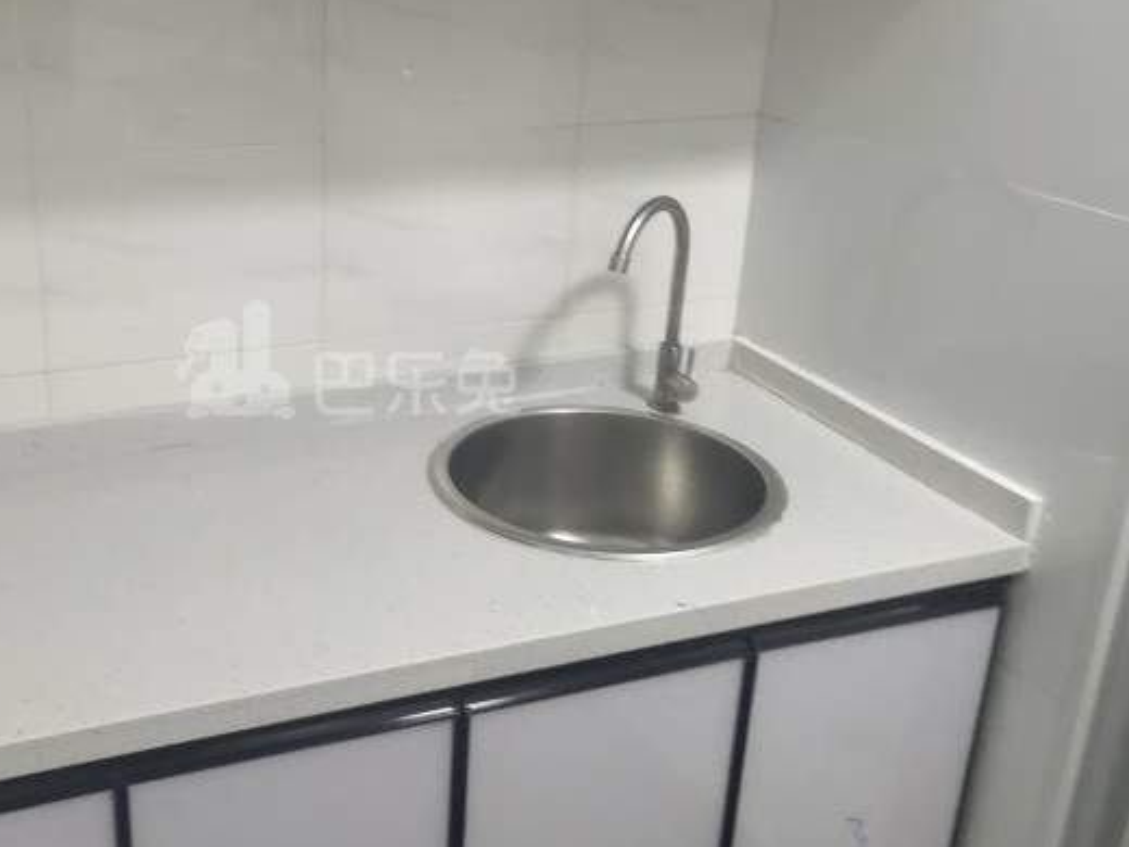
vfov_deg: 35.9
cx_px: 347
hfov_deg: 45.8
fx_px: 1305
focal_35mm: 40
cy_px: 361
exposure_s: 1/50
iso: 498
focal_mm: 4.27
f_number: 1.79
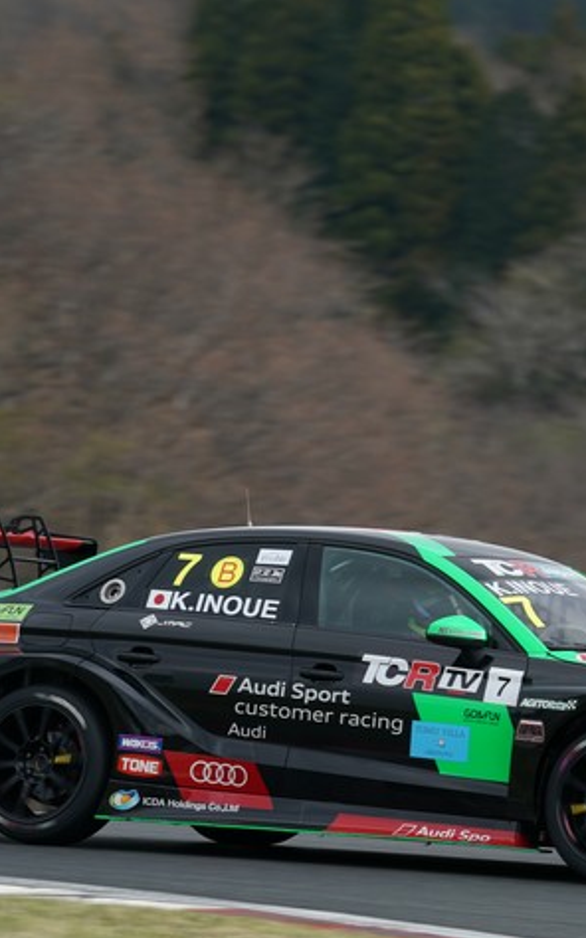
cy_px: 473
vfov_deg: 3.8
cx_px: 519
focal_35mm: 556
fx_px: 14216
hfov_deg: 2.4
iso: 400
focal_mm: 359
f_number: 10
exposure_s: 1/250
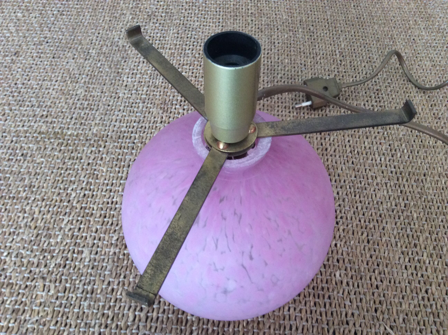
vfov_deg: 44.1
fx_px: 414
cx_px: 224
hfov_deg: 56.9
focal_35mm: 32
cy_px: 168
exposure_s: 1/24
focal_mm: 3.3
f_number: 2.4
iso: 125
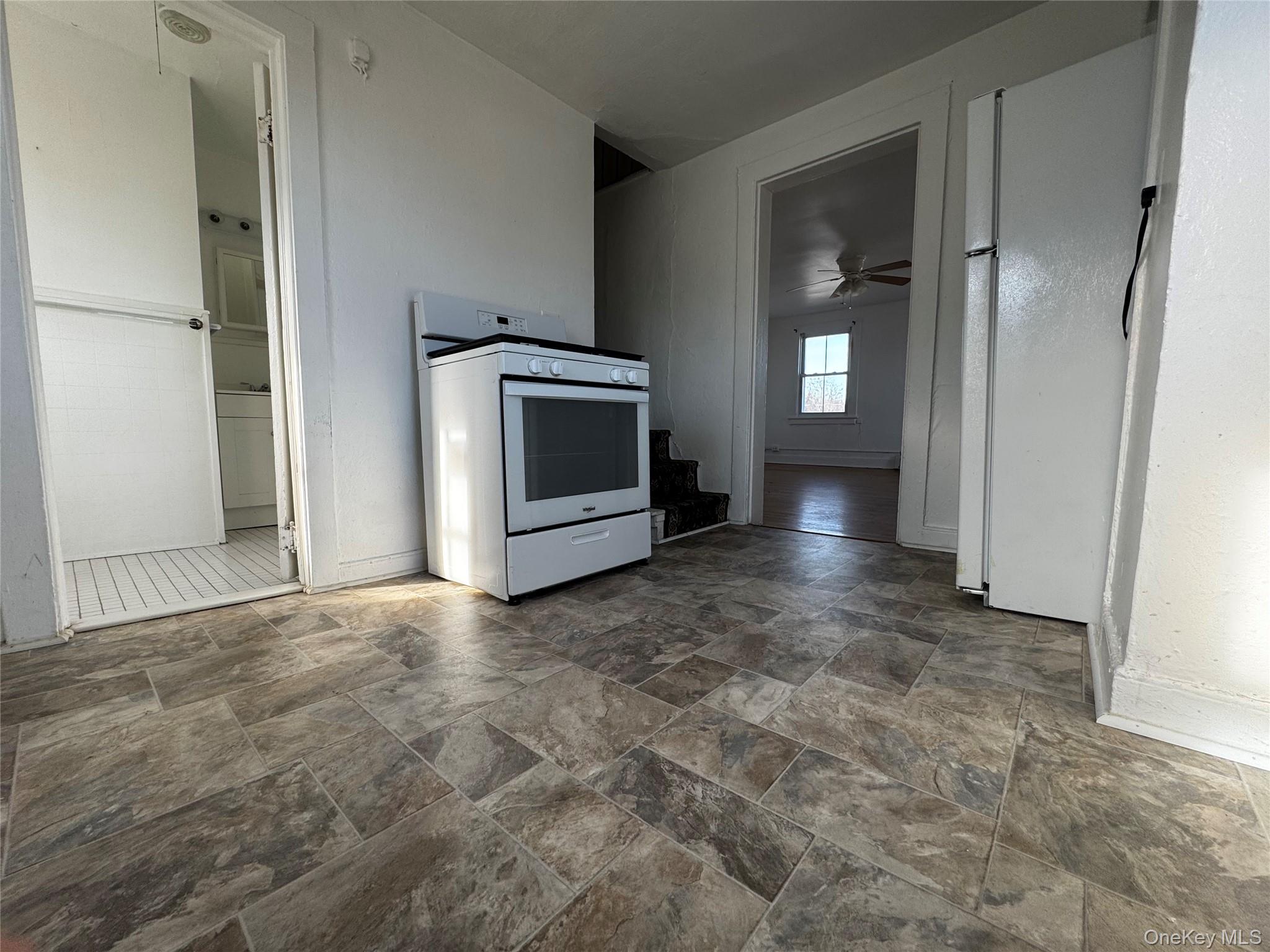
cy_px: 476
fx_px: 514
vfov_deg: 85.7
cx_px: 635
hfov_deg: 102.1
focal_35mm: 14
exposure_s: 1/99
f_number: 2.2
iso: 64
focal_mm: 2.22
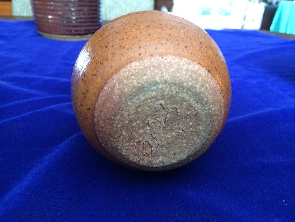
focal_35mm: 30
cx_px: 148
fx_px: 256
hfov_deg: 60.0
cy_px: 111
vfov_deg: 46.8
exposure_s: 1/20
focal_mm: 4.12
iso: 320
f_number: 2.2
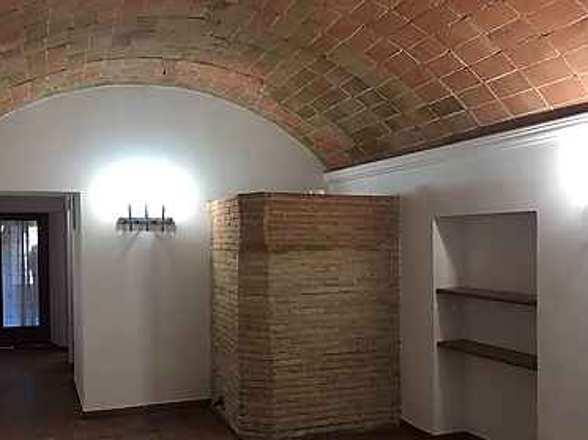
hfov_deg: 52.7
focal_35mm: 35
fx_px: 594
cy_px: 264
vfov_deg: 40.5
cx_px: 303
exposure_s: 1/17
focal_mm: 4.15
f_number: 2.2
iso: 64
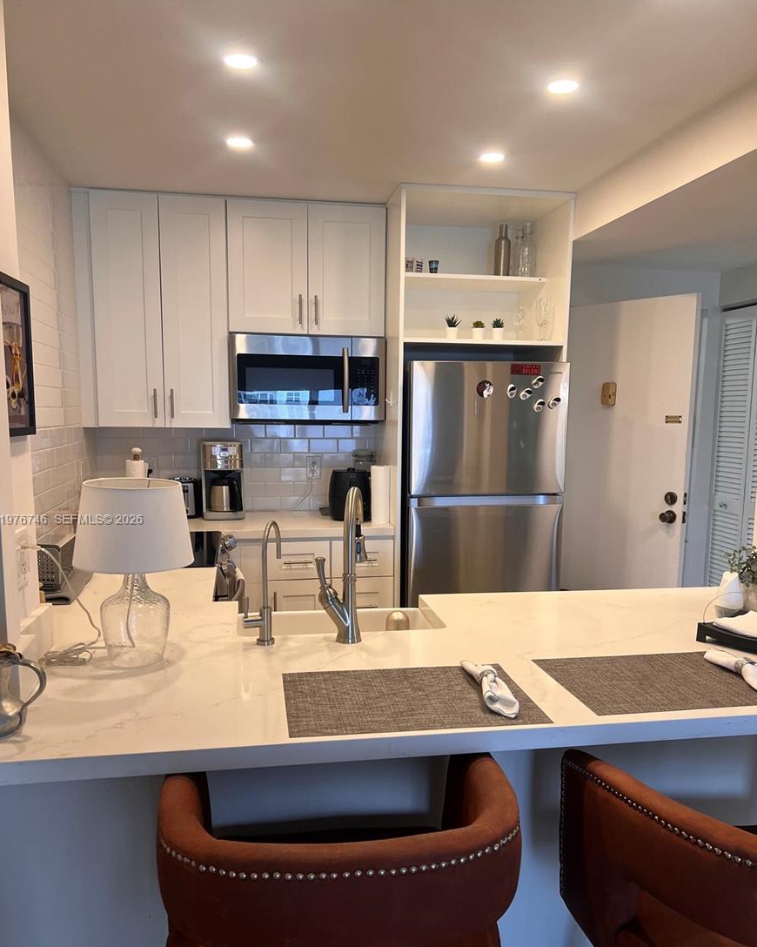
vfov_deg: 62.1
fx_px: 784
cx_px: 373
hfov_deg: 51.5
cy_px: 521
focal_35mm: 28
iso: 80
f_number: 1.5
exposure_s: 1/120
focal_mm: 5.7
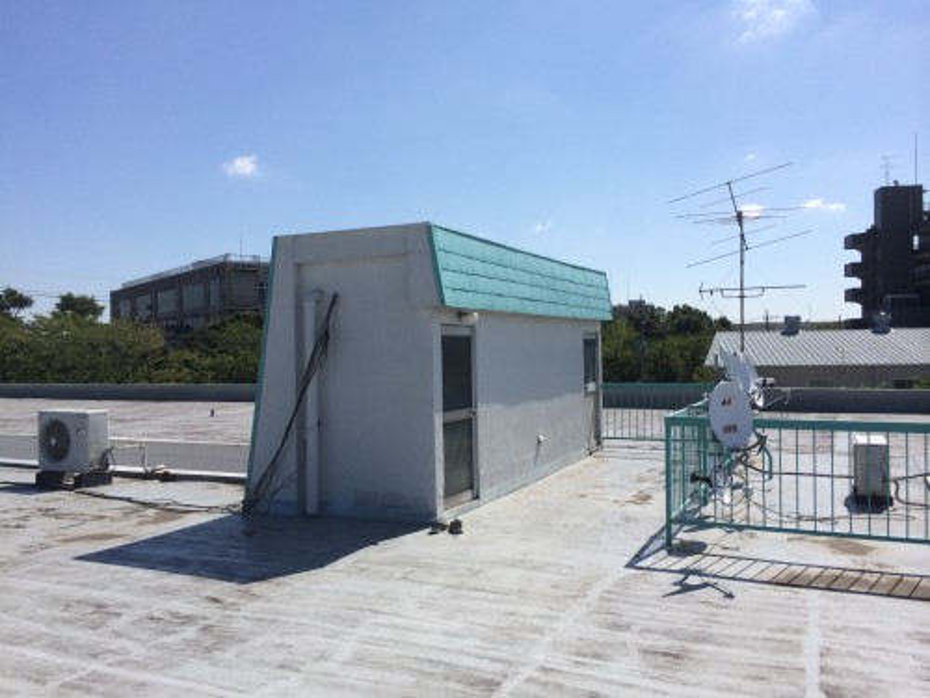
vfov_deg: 46.8
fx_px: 806
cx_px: 465
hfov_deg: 60.0
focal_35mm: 30
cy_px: 349
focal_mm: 4.12
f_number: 2.2
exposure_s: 1/3165
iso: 32
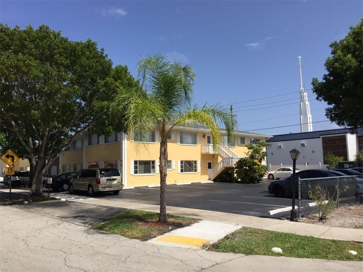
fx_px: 304
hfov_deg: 61.7
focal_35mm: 29
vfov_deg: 48.2
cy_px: 136
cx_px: 182
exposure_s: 1/2639
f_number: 2.2
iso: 32
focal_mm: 4.15
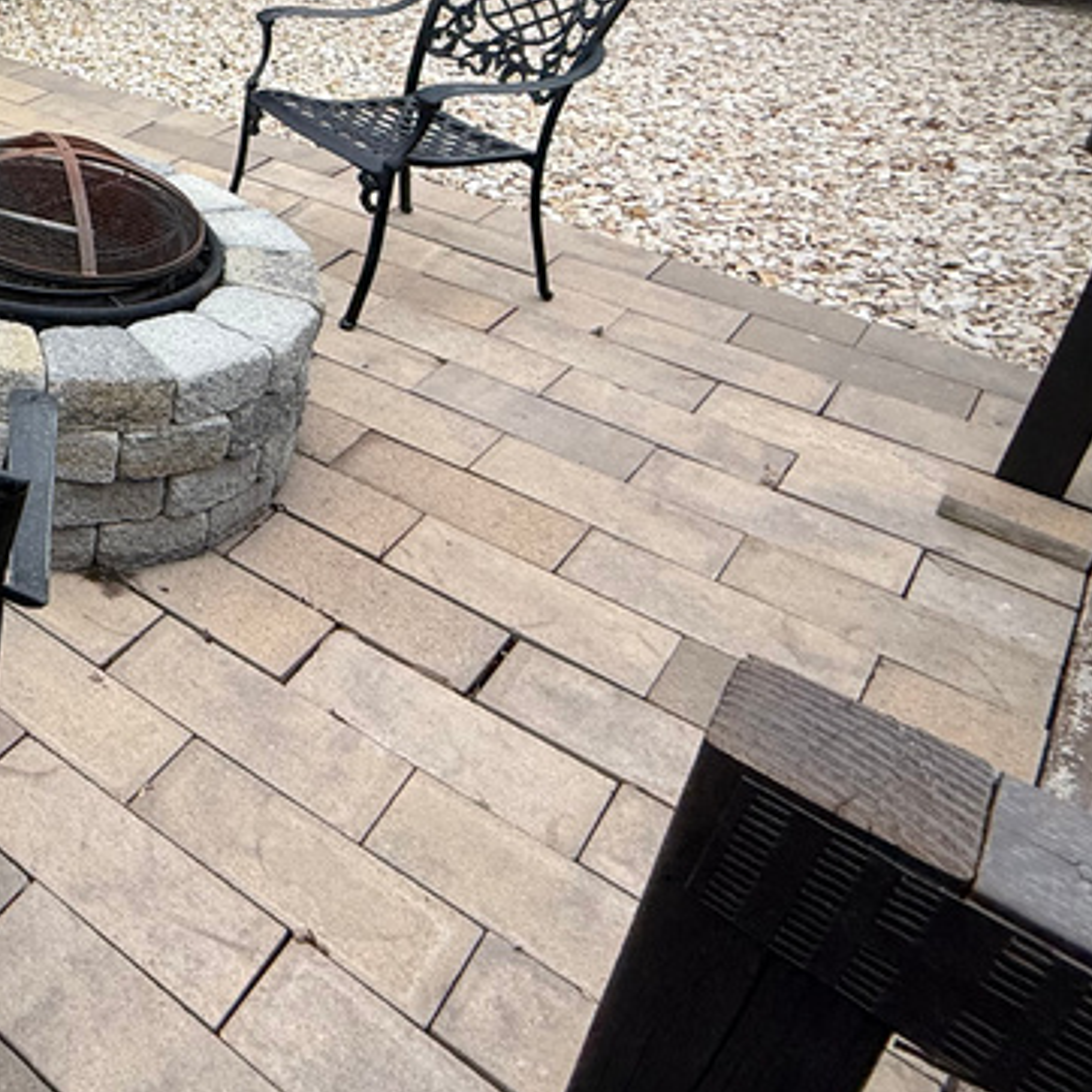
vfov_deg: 43.0
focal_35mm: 35
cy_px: 97
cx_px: -326
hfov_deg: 34.0
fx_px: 1249
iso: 50
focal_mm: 2.22
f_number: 2.2
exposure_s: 1/381
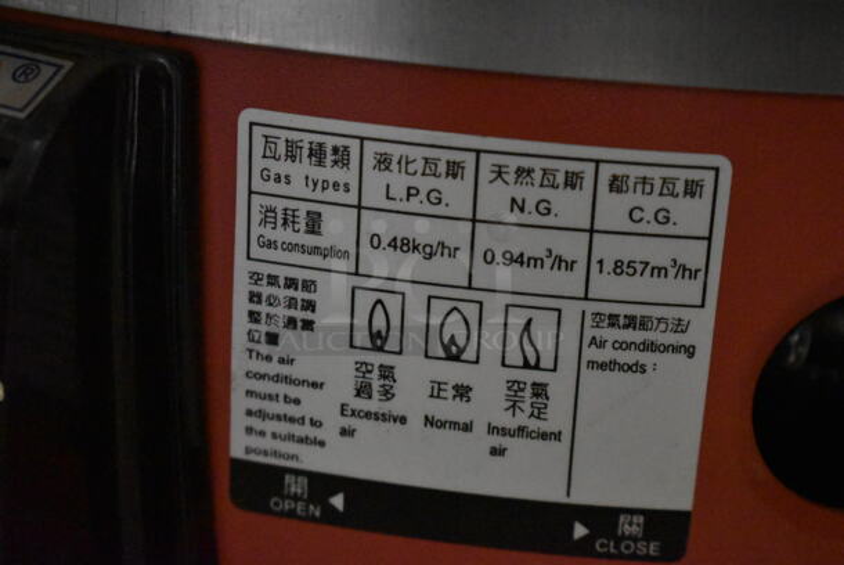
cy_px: 282
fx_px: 1936
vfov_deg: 16.6
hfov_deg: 24.6
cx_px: 422
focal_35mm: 82
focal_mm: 55
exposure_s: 1/100
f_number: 5.6
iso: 11400
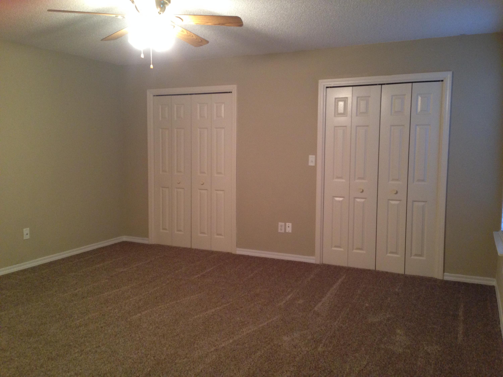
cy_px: 188
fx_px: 480
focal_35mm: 33
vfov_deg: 42.9
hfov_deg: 55.4
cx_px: 252
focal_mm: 4.12
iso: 200
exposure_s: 1/20
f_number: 2.4
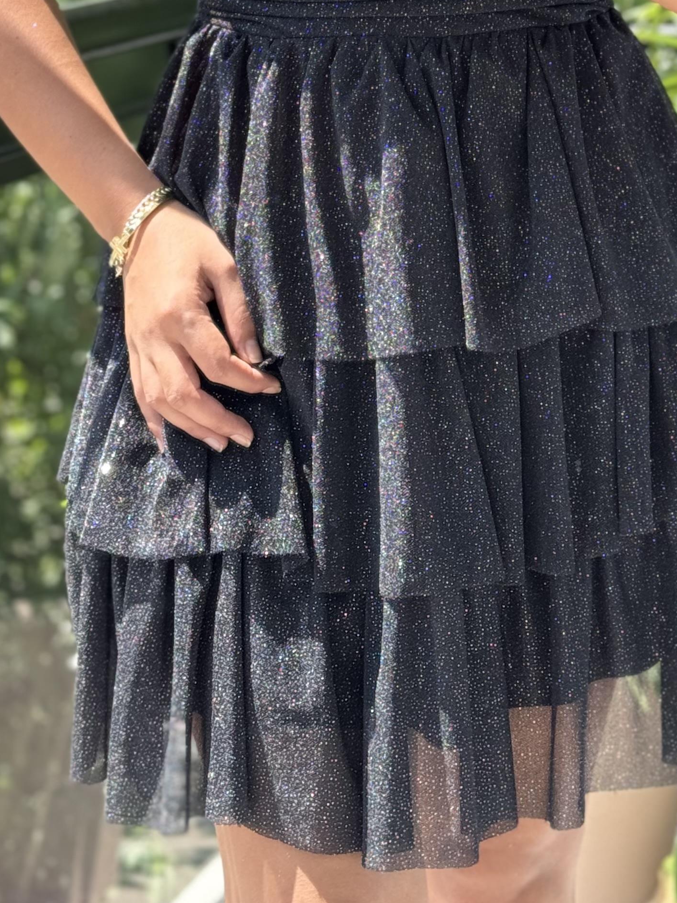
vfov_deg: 18.4
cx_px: 472
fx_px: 2686
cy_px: -56
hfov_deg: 14.3
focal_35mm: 103
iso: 64
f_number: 1.78
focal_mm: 6.76
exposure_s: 1/172
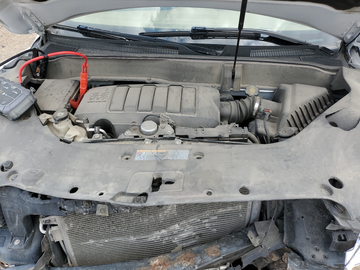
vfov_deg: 53.1
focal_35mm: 26
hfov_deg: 67.3
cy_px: 135
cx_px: 180
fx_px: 270
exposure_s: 1/667
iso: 50
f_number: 1.5
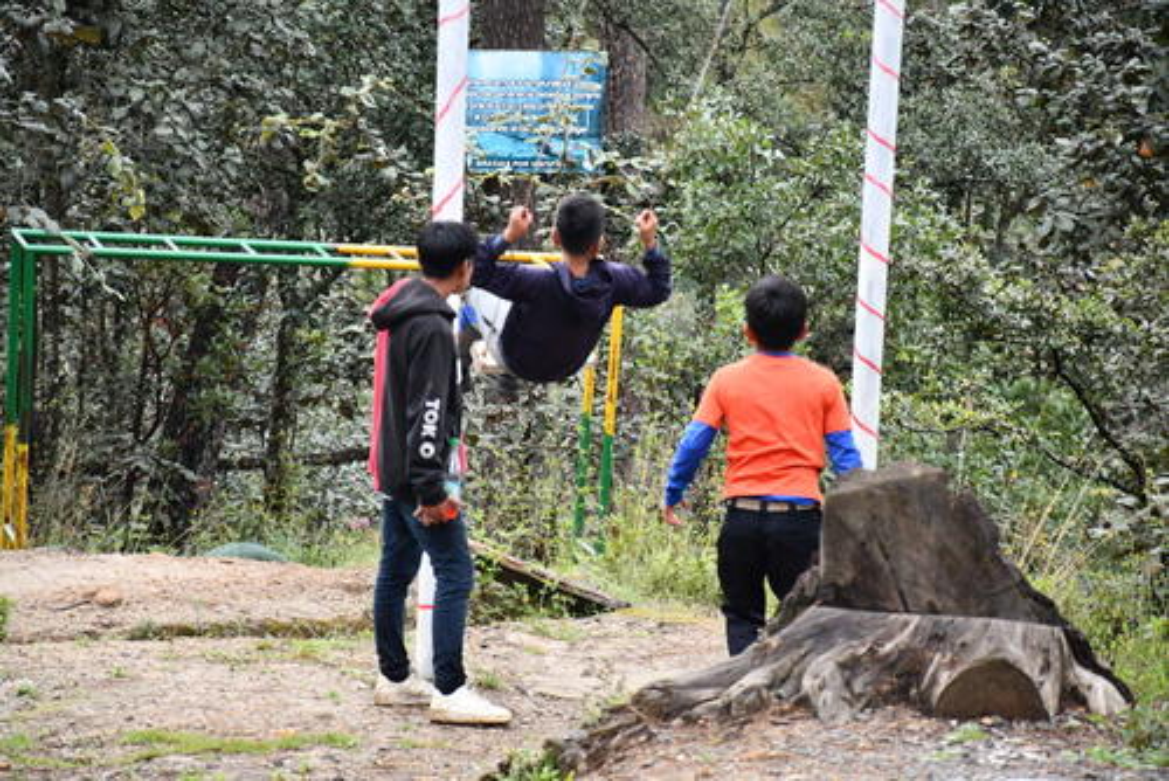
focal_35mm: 174
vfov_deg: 7.9
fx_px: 5653
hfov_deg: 11.8
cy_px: 390
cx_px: 584
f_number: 5.6
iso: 1000
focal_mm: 116
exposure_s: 1/320
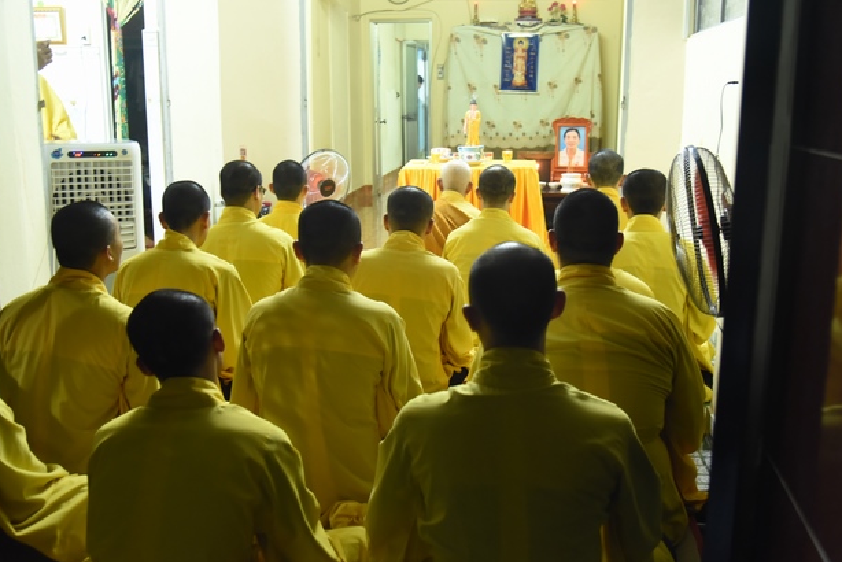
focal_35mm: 36
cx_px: 425
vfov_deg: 36.9
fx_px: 842
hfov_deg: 53.1
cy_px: 276
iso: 3600
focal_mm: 34
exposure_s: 1/25
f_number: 4
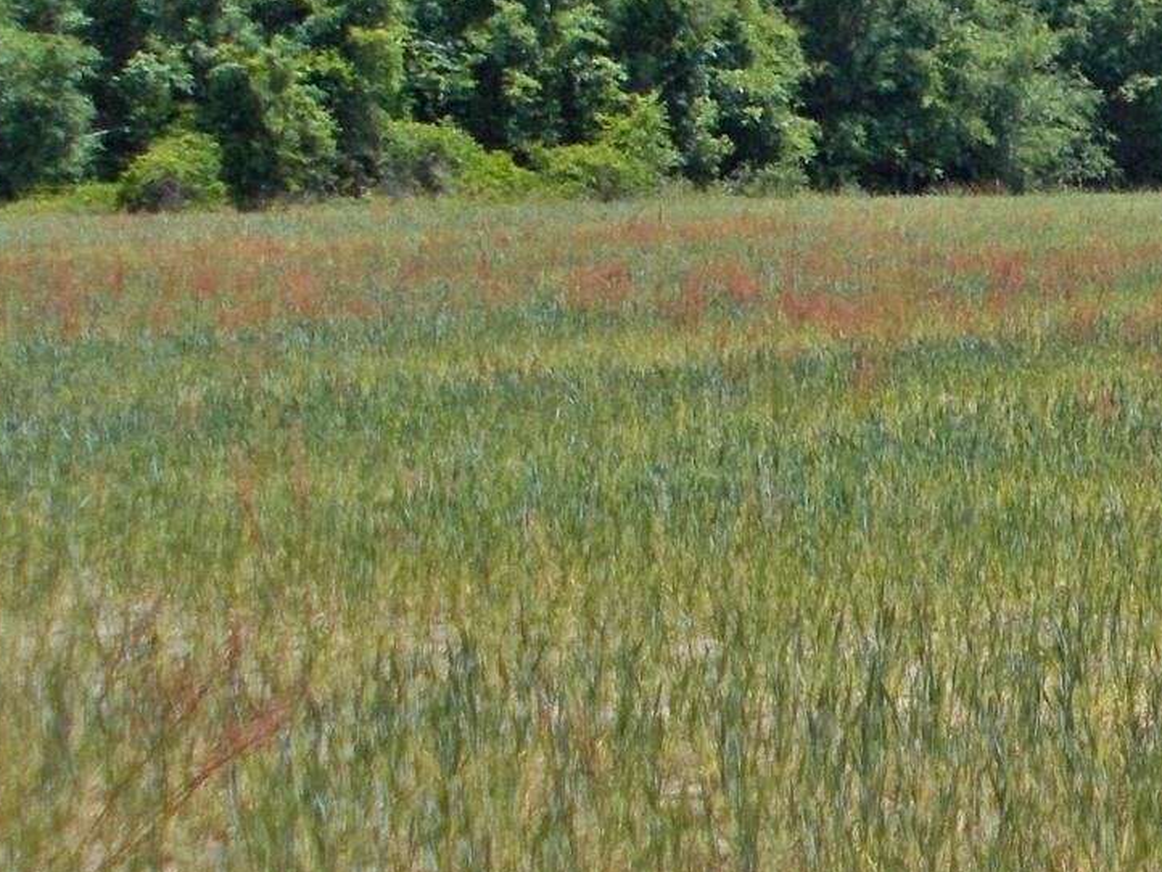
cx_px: 1463
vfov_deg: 13.7
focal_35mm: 108
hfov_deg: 17.2
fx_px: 3627
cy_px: 438
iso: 80
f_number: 8
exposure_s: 1/250
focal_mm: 4.6
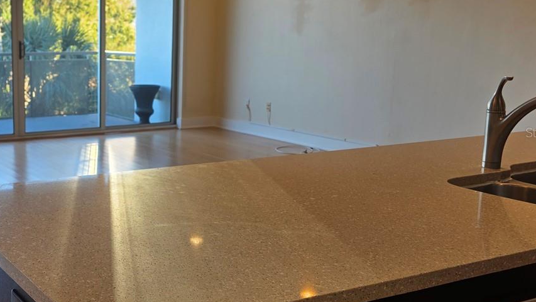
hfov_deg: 41.2
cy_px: 132
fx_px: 668
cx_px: 82
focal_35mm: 47
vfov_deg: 25.4
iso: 32
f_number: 1.7
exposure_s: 1/120
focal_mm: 6.3
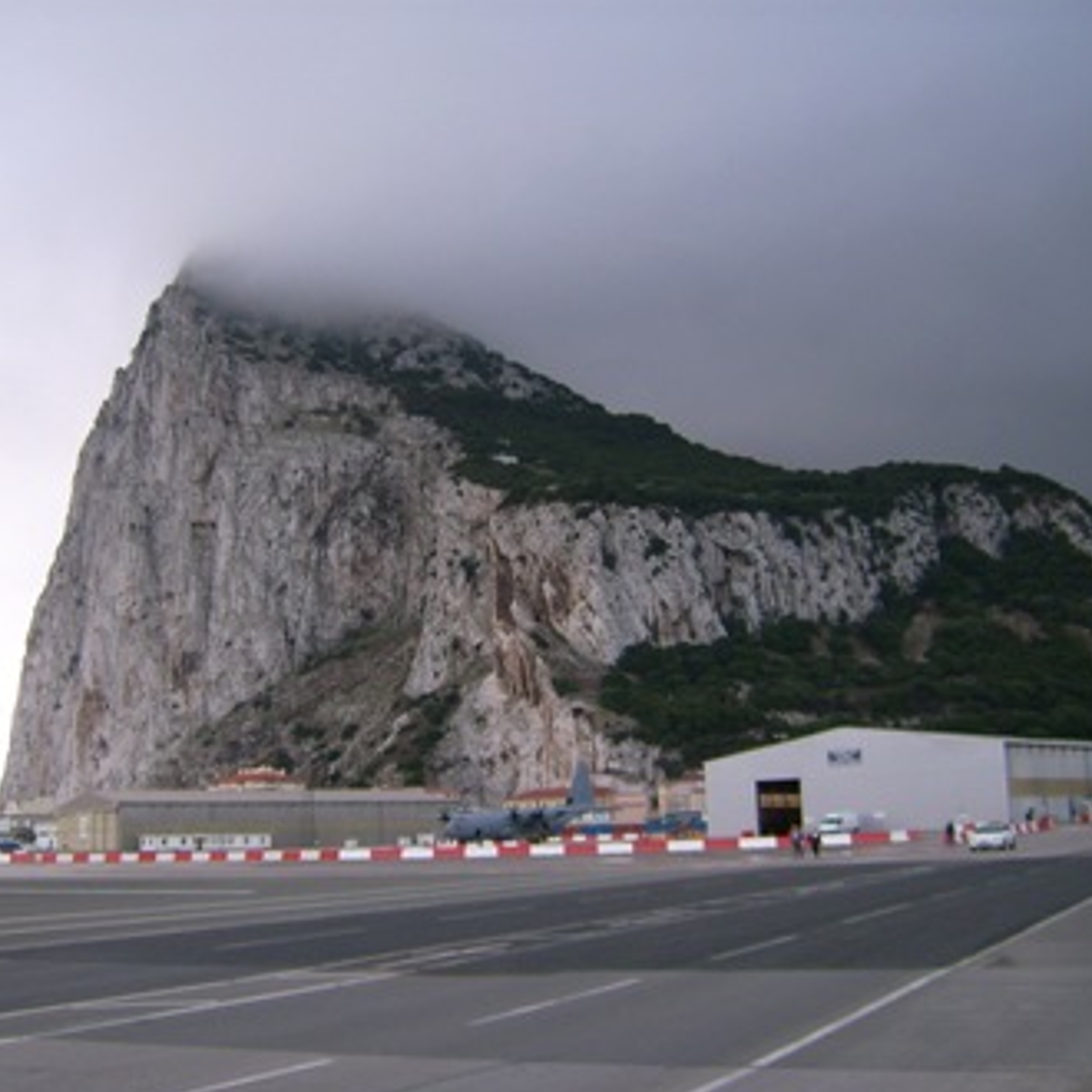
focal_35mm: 42
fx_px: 1499
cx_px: 500
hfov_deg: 40.0
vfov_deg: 40.0
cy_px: 549
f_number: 2.8
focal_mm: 5.95
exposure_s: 1/176
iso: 50
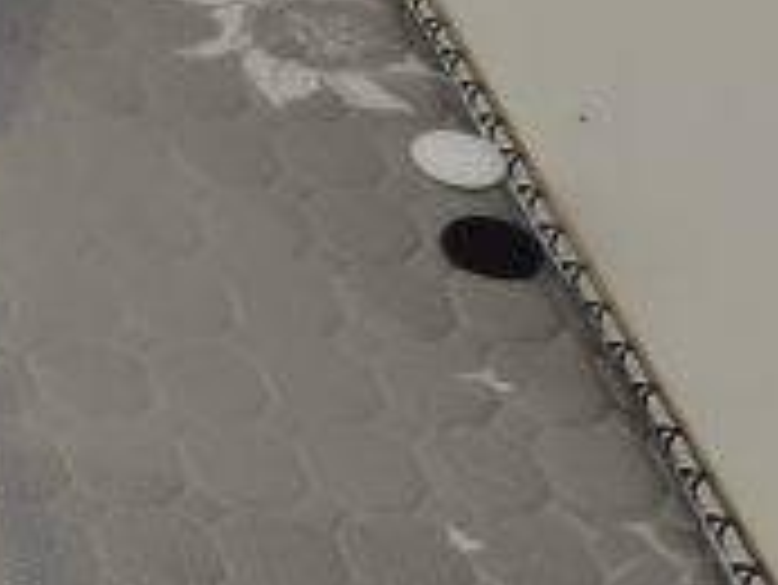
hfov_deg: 13.0
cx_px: -715
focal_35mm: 134
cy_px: 356
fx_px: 3014
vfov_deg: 11.1
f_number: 1.8
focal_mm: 4.27
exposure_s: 1/33
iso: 390
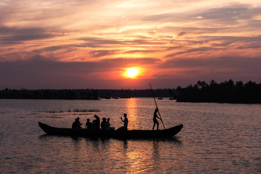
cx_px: 130
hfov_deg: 28.8
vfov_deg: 19.5
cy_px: 87
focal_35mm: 70
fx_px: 507
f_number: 11
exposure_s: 1/13
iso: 80
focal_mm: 25.7
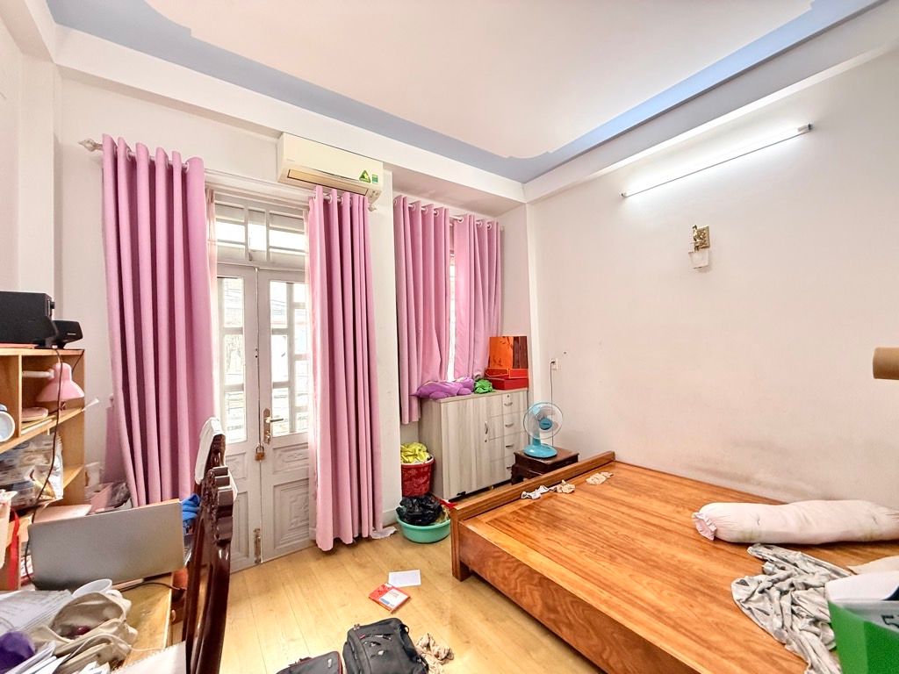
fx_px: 364
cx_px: 450
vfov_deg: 85.7
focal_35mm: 14
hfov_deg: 102.1
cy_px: 337
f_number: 2.2
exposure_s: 1/99
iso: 320
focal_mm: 2.22
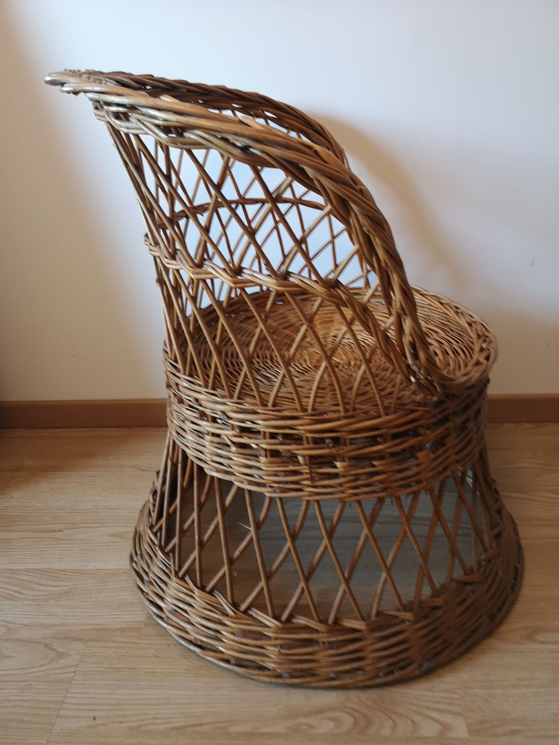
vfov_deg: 65.3
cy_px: 372
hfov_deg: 51.4
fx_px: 581
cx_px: 280
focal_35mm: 27
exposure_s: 1/33.3
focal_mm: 3.95
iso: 320
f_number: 1.8
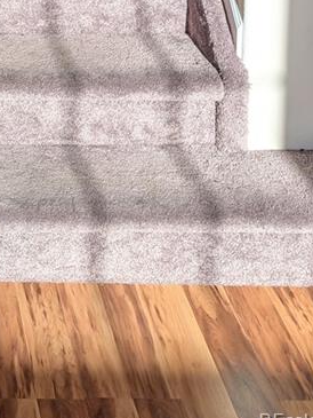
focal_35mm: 79
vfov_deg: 20.3
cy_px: -252
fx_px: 952
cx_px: -155
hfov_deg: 16.9
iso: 23
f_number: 1.68
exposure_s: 1/654
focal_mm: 6.9
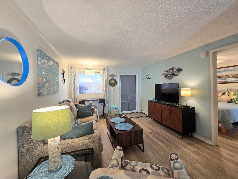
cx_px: 119
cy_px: 90
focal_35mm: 13
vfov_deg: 89.9
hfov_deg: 106.2
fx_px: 89
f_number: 2.2
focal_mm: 2.2
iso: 200
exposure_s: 1/60
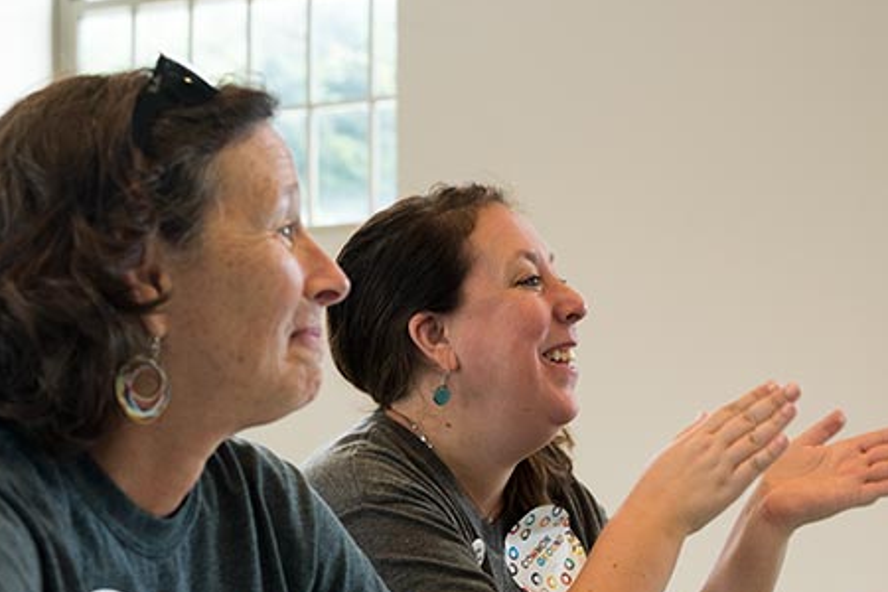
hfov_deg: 25.4
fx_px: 1973
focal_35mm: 80
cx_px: 407
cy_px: 483
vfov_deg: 16.9
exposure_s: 1/200
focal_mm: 48
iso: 800
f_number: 5
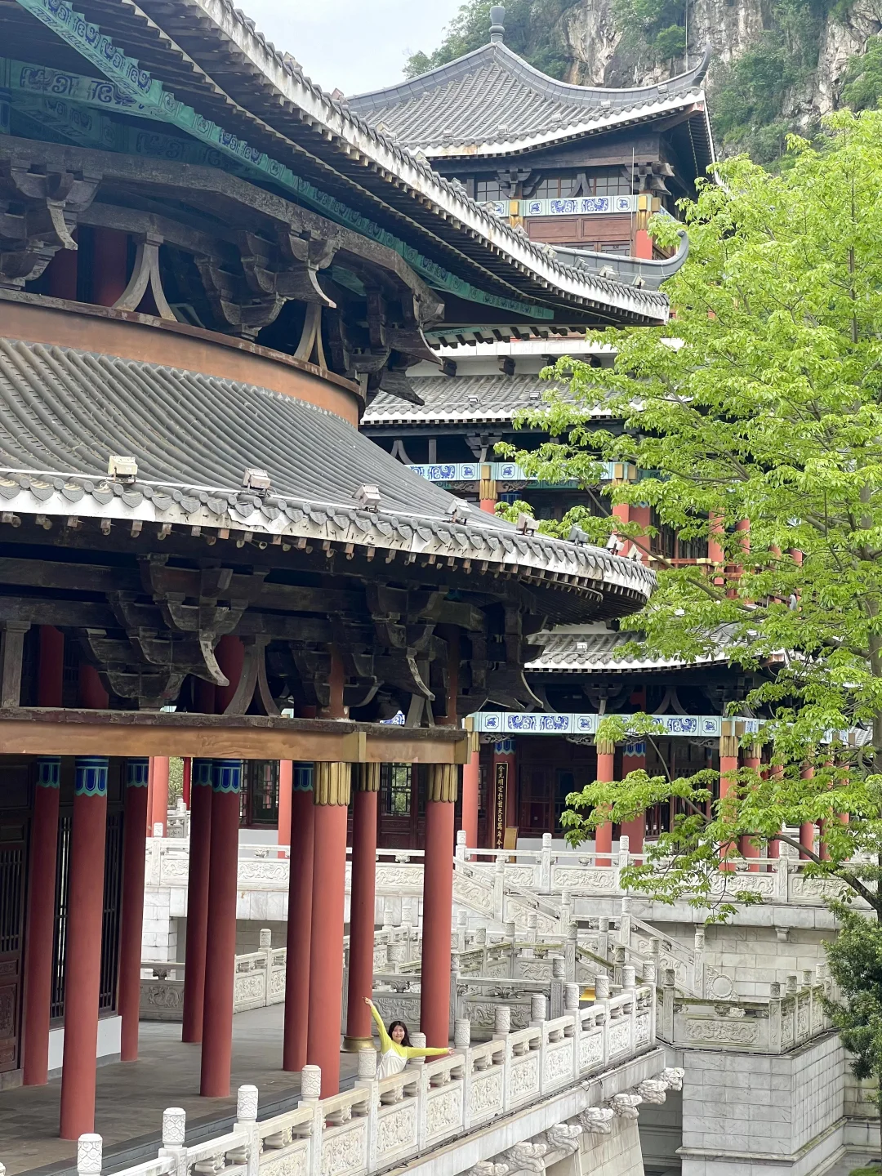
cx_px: 441
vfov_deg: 25.3
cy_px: 588
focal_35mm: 77
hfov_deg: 19.1
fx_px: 2616
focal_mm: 9
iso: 32
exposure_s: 1/272
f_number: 2.8
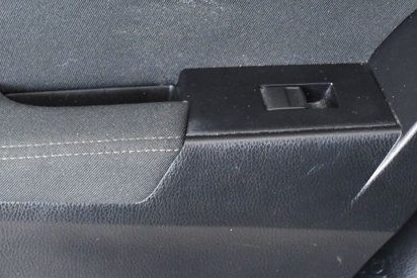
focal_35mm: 149
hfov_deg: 13.7
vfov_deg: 9.2
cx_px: 75
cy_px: 87
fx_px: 1726
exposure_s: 1/125
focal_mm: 40
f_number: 5.6
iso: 2500
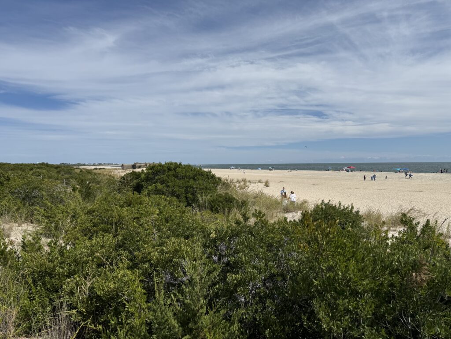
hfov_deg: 71.6
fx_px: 313
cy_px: 170
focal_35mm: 24
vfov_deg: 56.8
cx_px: 226
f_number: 1.78
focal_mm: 6.76
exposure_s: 1/10309
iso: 80
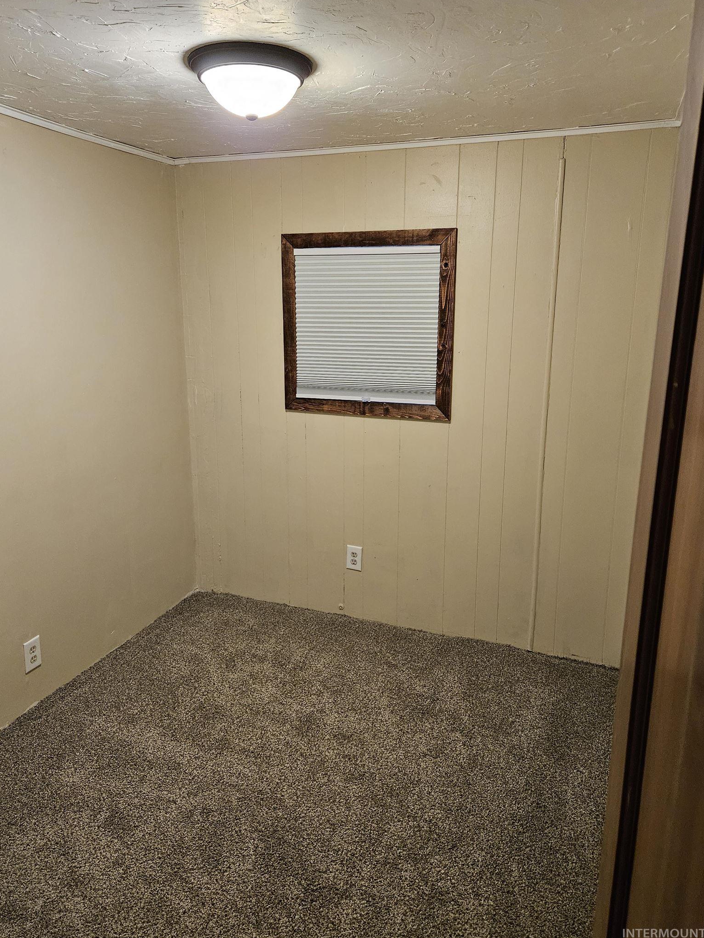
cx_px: 331
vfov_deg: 67.3
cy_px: 451
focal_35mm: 26
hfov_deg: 53.0
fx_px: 705
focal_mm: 5.4
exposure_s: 1/120
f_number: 1.8
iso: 1000
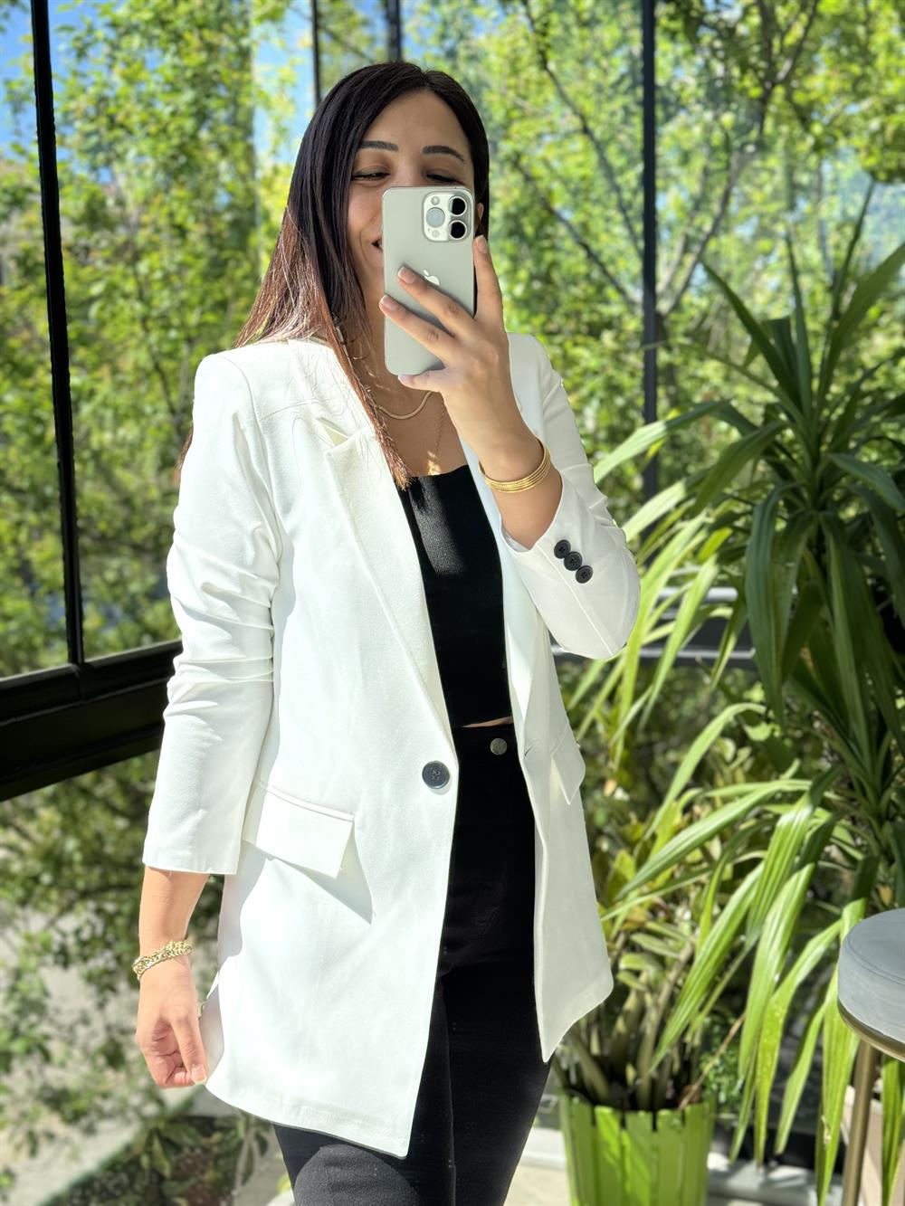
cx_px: 452
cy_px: 603
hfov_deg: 30.3
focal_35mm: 48
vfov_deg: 39.7
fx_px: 1673
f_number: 1.78
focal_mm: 6.76
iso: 64
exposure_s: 1/627
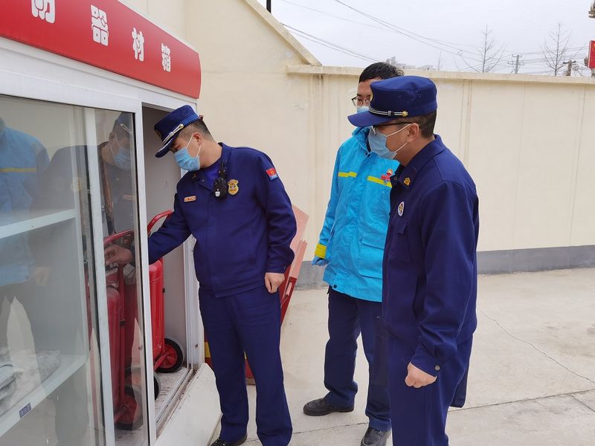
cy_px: 223
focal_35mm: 27
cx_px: 298
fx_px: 464
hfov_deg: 65.3
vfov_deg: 51.4
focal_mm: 6.71
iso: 50
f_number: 1.9
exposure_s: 1/860
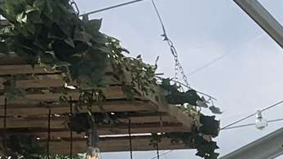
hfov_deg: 10.6
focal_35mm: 167
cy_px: 523
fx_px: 1253
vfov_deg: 6.5
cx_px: 732
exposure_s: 1/1468
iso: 25
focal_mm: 4.25
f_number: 1.8
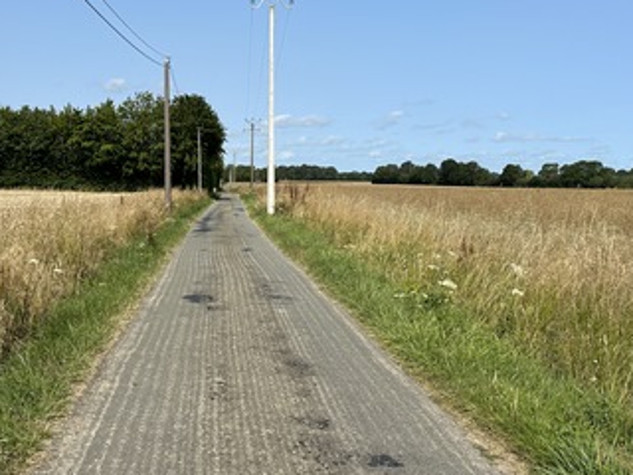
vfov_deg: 32.1
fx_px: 823
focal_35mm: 45
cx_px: 202
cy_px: 202
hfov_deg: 41.4
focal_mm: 6.86
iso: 80
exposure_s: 1/6211
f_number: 1.78
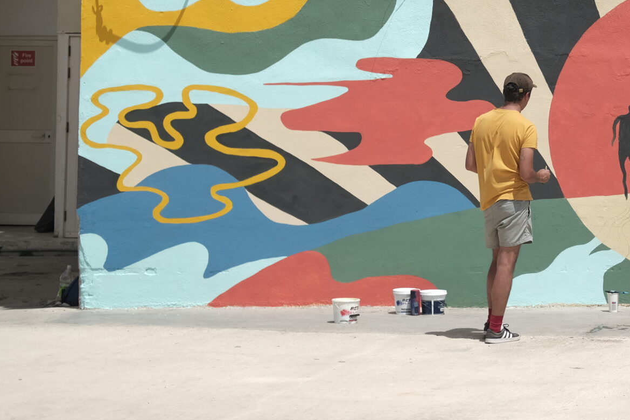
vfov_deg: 11.7
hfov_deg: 17.1
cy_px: 37
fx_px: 2030
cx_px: 673
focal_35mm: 116
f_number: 2.5
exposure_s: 1/4000
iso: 100
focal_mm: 35
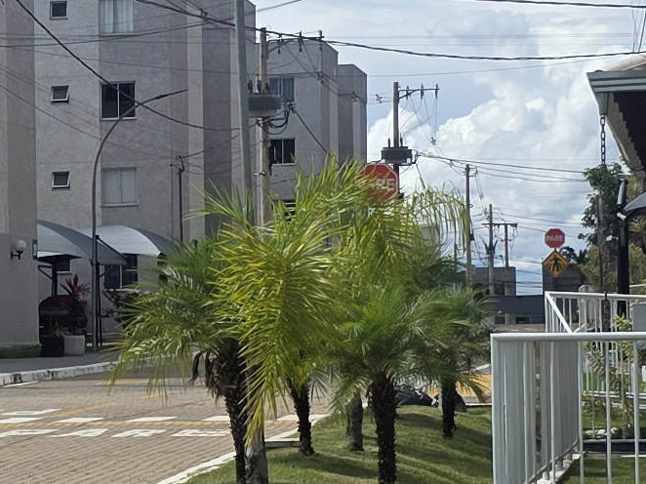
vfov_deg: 10.7
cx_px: -76
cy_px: 293
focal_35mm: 139
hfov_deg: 13.9
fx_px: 2593
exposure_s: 1/7944
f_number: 1.7
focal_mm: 6.3
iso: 80
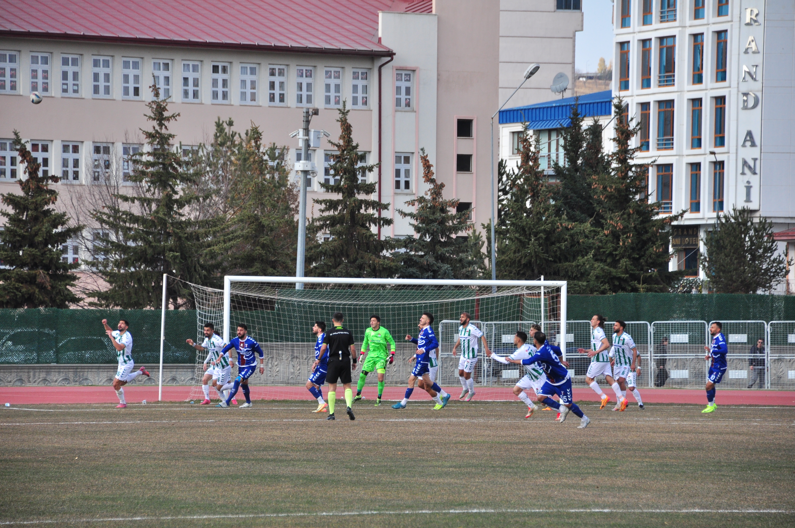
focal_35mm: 218
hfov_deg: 9.5
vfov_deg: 6.3
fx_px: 4797
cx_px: 398
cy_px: 264
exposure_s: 1/1000
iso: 400
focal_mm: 145
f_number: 6
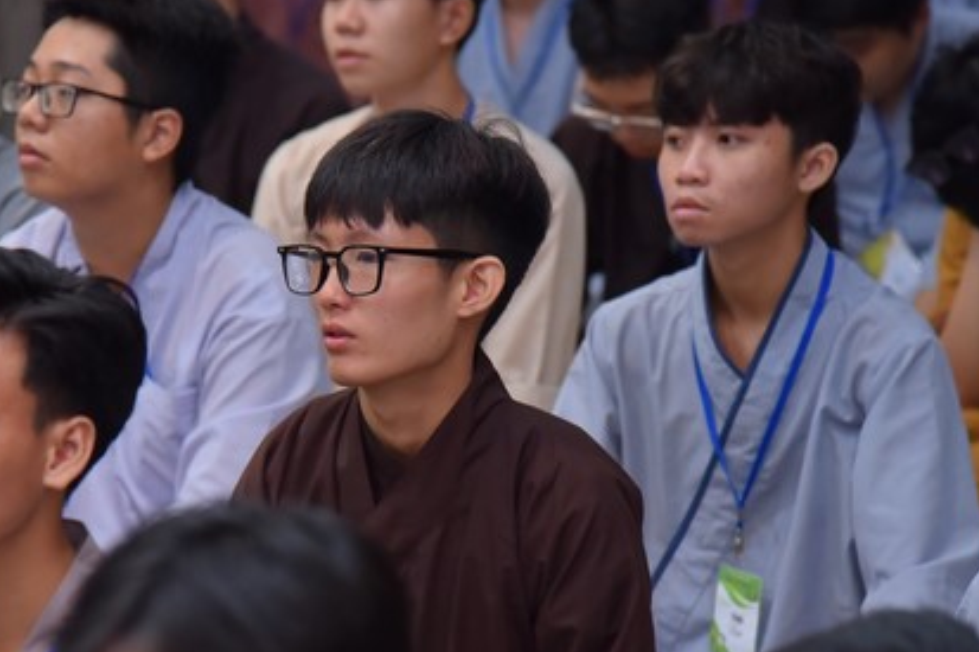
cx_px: 358
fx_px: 5137
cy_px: 388
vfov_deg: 7.3
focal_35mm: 189
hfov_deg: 10.9
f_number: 4.5
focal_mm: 120
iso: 1250
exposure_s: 1/125
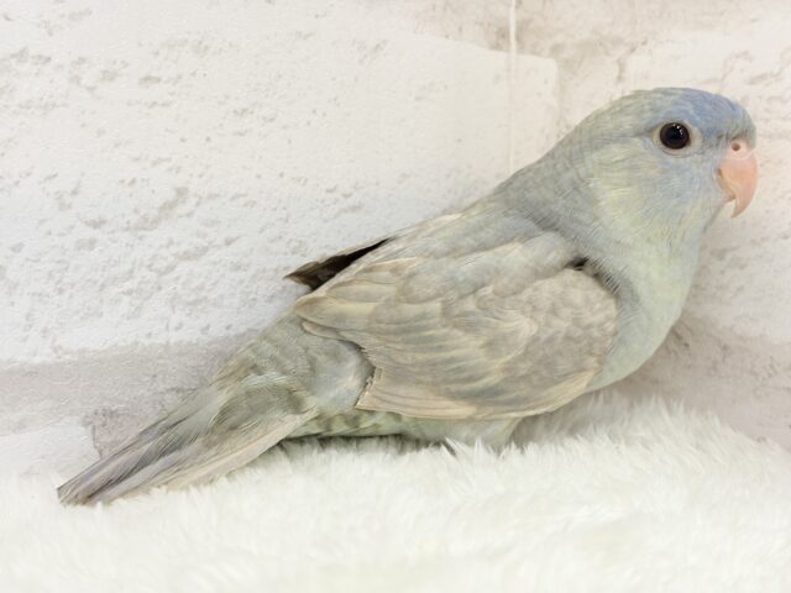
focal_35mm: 52
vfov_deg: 28.0
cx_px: 396
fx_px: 1188
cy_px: 296
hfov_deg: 36.8
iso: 50
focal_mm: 5.96
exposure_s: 1/50
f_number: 1.6
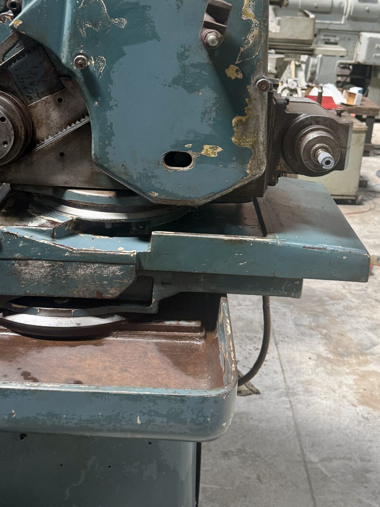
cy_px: 163
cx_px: 201
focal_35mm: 45
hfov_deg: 32.2
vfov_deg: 41.5
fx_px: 659
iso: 160
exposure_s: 1/100
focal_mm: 6.76
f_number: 1.78
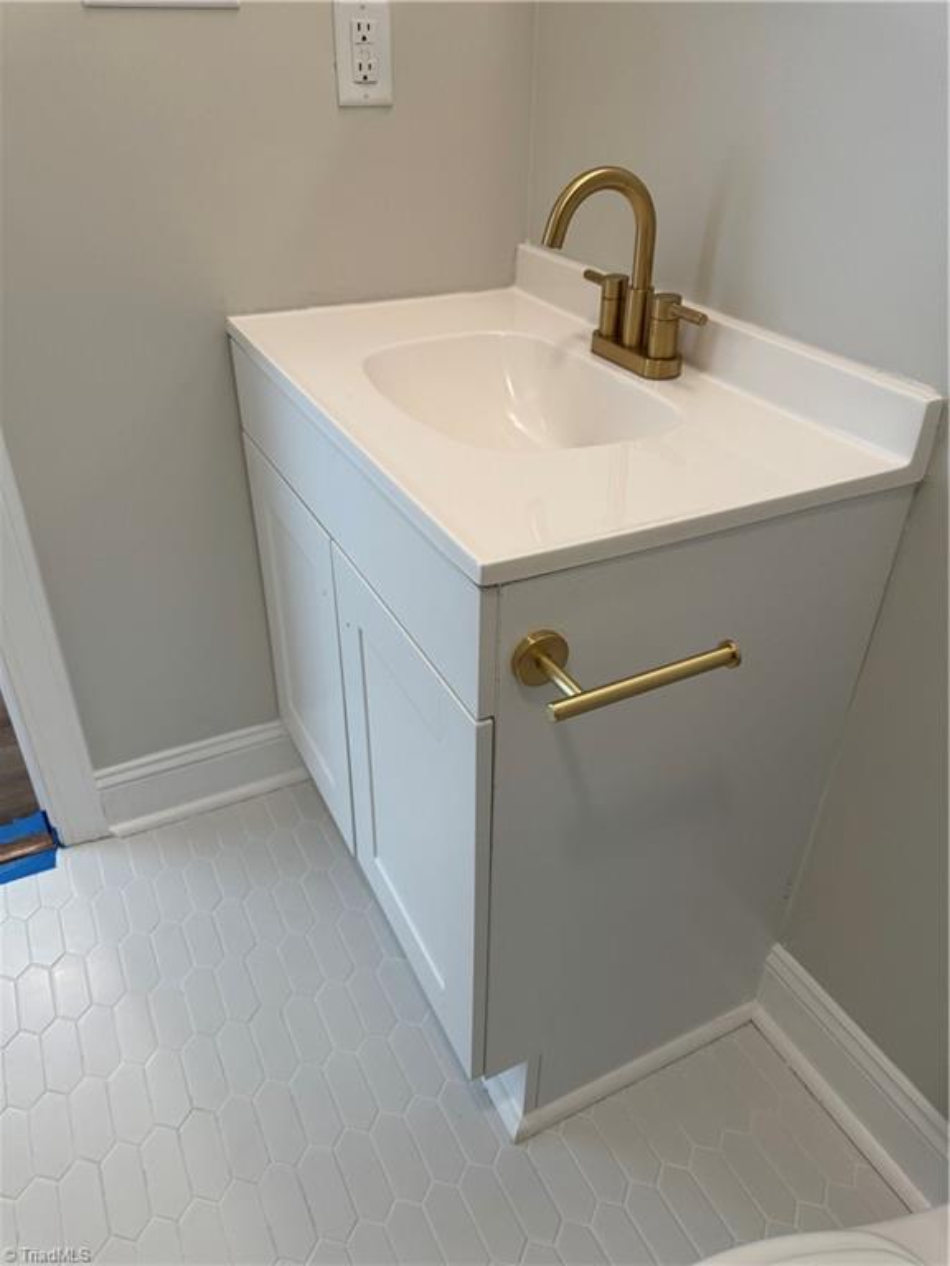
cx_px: 475
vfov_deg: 71.6
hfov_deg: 56.8
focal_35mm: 24
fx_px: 878
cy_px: 633
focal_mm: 6.86
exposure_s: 1/120
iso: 160
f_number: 1.78
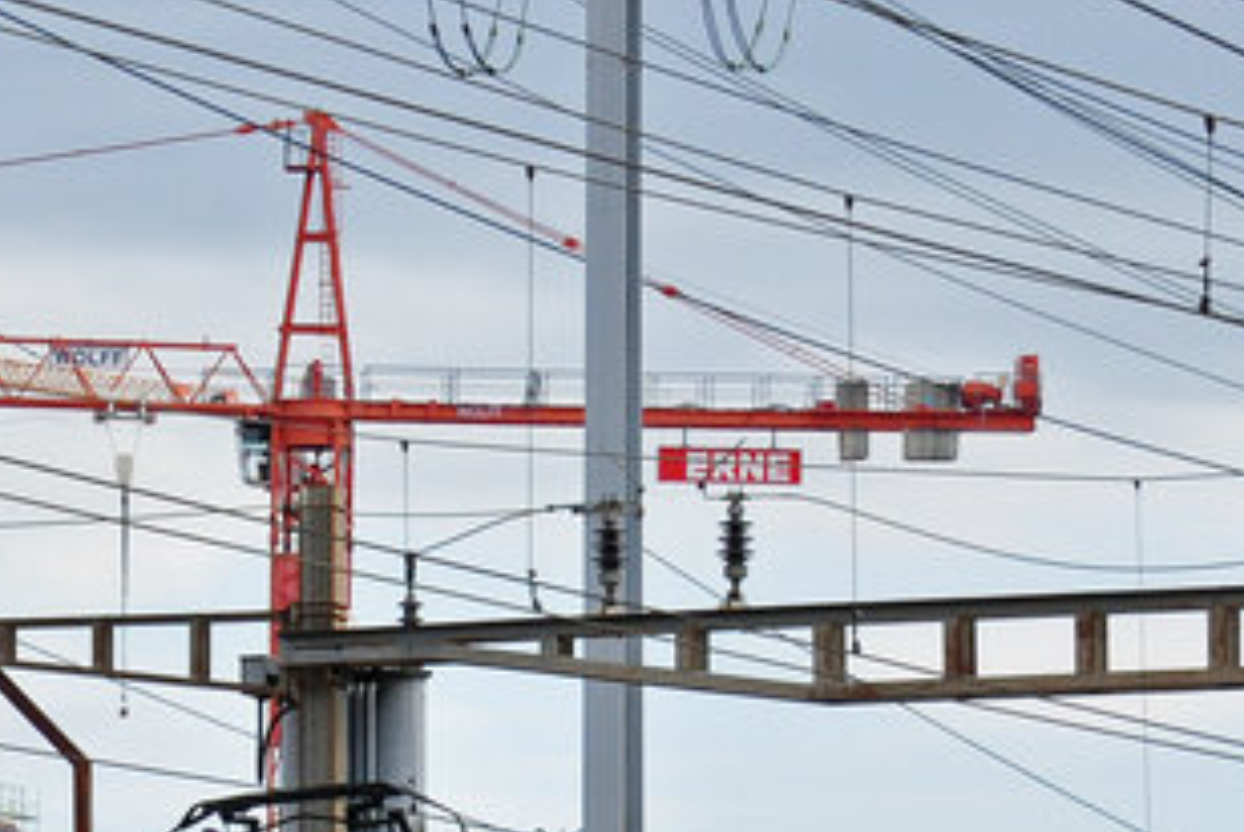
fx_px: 14112
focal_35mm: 408
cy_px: 1145
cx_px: 36
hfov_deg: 5.0
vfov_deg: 3.4
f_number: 7.1
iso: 400
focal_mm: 70
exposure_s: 1/1000
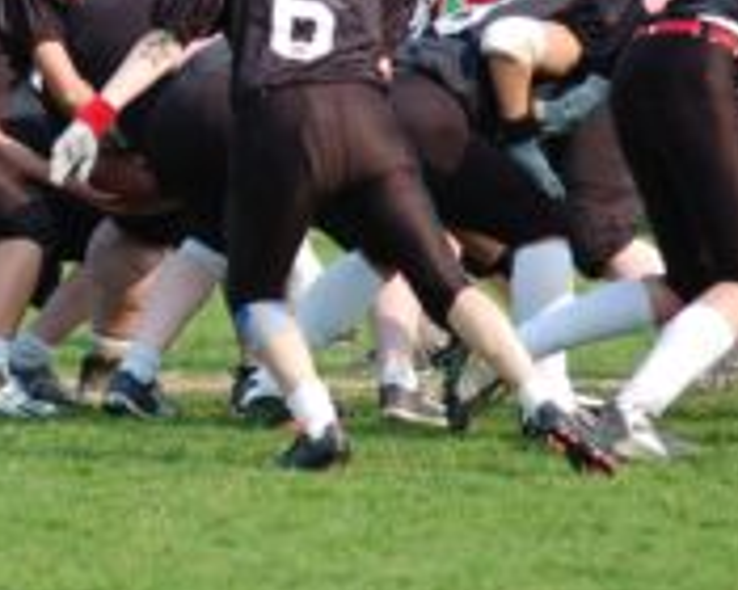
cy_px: 105
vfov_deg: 2.8
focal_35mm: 544
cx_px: 171
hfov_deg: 3.6
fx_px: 11882
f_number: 4.5
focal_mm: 150
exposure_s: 1/1000
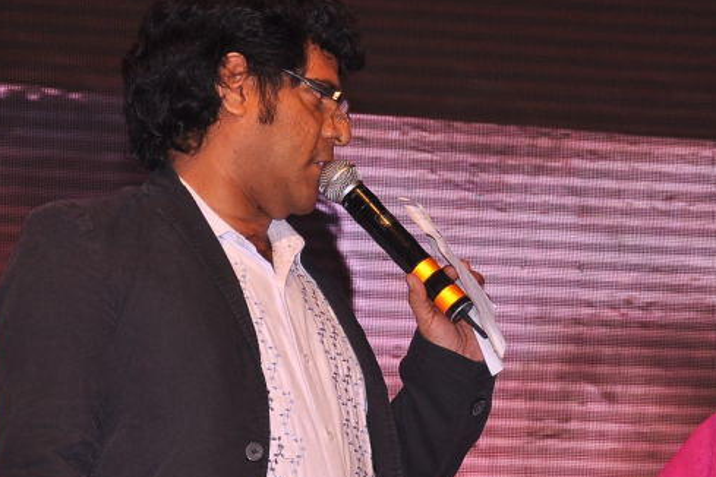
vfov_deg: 6.6
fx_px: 4117
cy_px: 423
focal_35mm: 207
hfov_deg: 9.9
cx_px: 524
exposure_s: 1/125
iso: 250
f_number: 5.3
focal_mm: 66
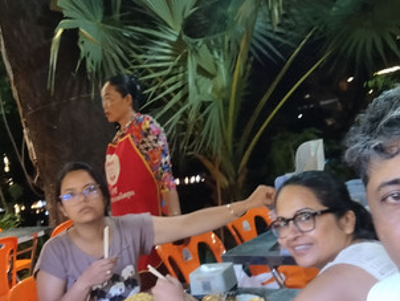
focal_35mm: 43
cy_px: 188
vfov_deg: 33.5
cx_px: 159
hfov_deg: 43.6
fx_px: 497
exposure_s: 1/25
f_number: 2
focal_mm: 2.79
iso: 320
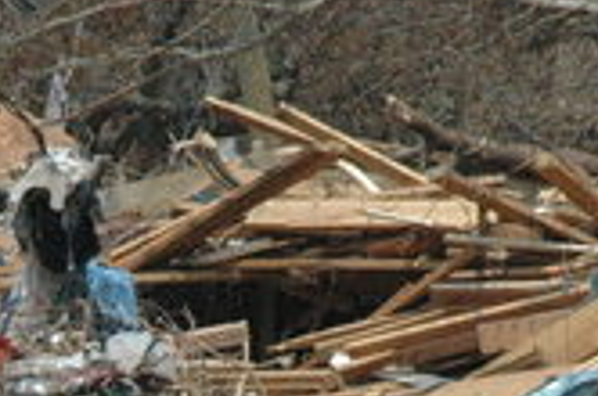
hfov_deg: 5.1
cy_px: 486
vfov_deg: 3.4
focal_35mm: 406
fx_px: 6731
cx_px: 252
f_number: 14
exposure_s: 1/800
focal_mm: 70
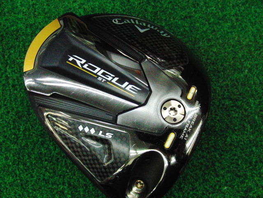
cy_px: 99
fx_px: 281
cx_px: 132
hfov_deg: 50.1
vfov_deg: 38.7
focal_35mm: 37
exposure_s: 1/500
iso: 3200
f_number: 3.6
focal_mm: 6.42
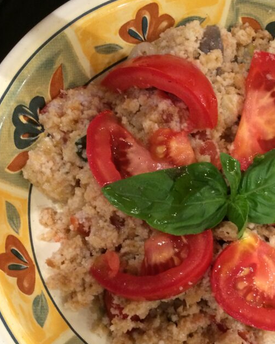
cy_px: 222
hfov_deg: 32.3
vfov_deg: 40.0
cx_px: 197
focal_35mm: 46
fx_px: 468
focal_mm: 4.15
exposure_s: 1/33
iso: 320
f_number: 2.2
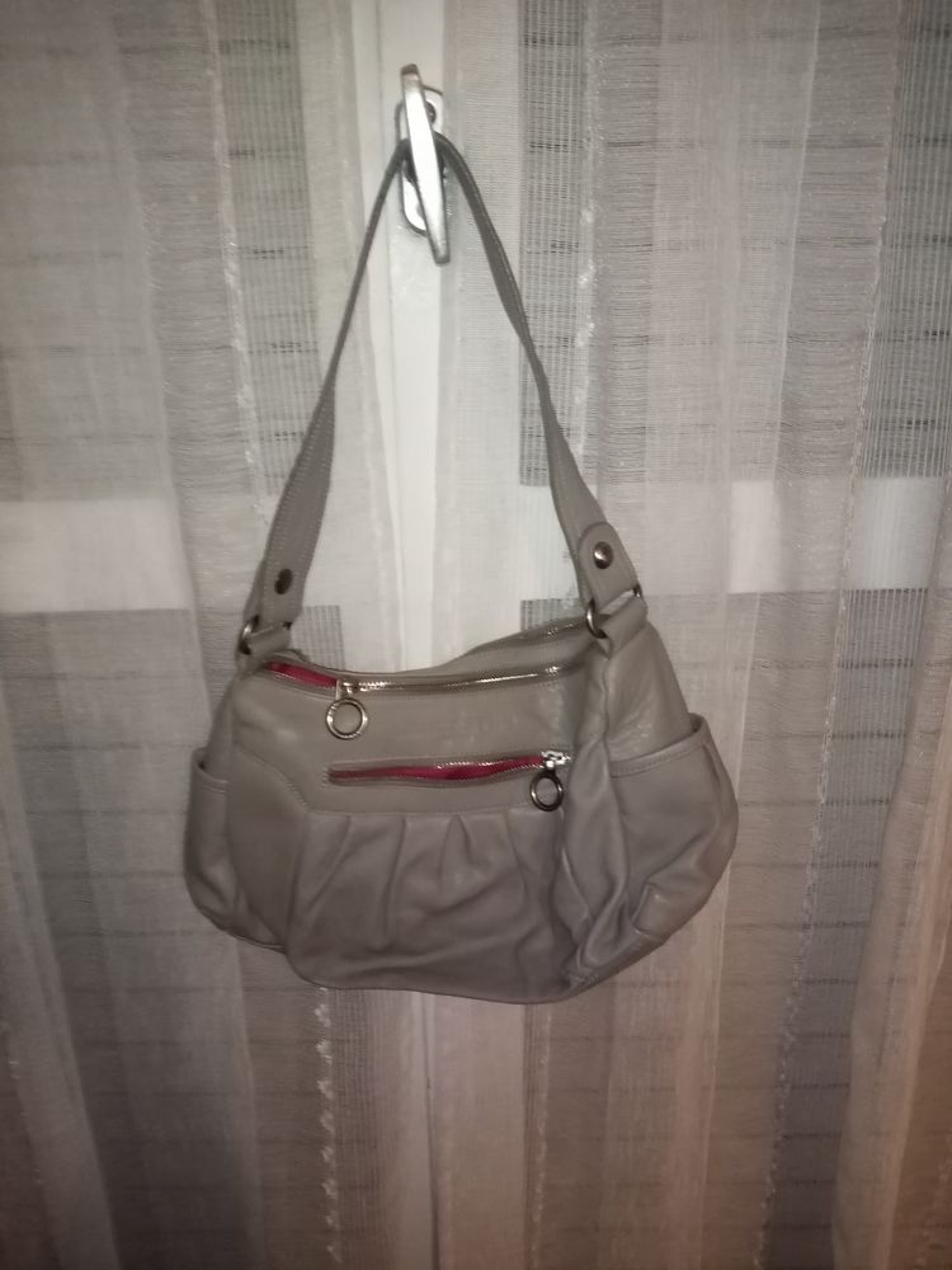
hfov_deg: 53.1
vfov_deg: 67.3
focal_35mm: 26
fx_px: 953
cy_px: 635
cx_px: 476
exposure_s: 1/25
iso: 458
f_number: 1.8
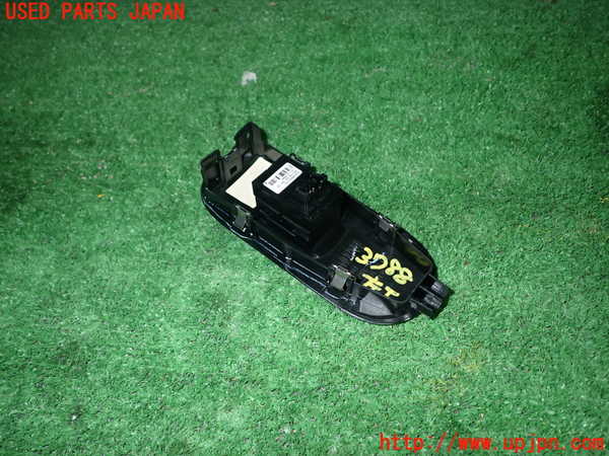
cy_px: 228
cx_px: 304
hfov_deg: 63.4
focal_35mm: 28
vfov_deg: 49.7
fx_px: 493
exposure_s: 1/30
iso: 320
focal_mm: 5.05
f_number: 6.3
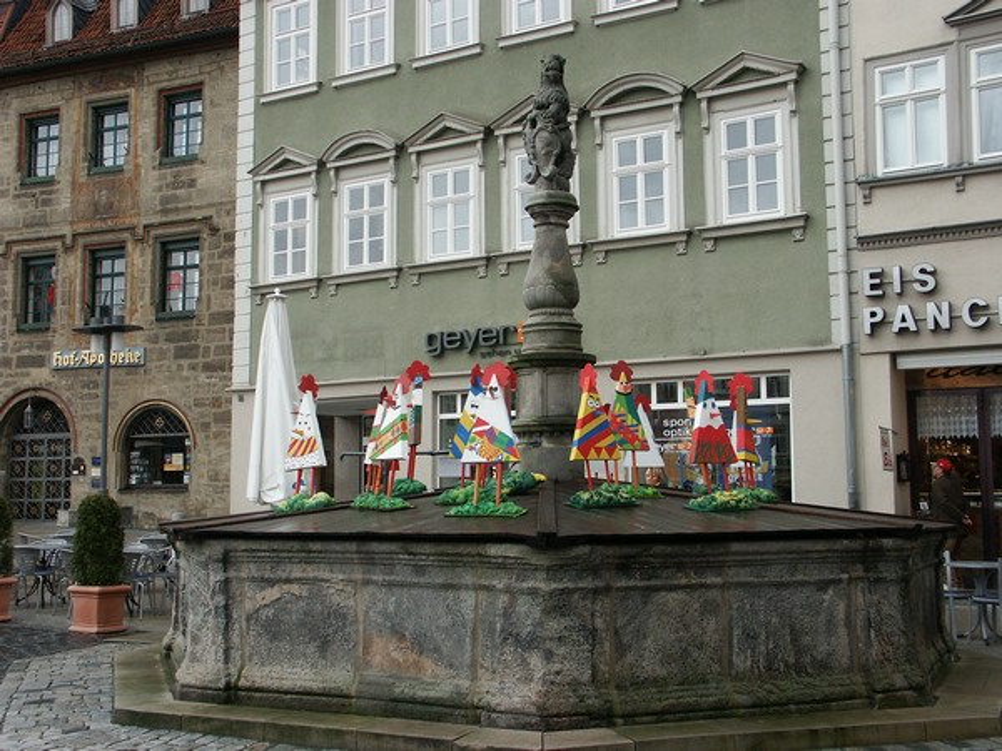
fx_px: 1158
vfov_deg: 36.0
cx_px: 501
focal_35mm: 40
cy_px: 376
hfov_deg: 46.8
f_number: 3.5
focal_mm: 10.49
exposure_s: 1/125
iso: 100
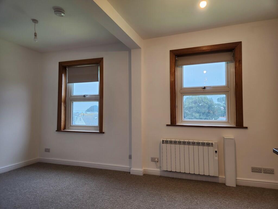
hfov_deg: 73.9
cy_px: 104
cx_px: 139
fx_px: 185
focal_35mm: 23
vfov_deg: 58.9
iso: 100
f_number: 1.8
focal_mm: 5.4
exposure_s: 1/100
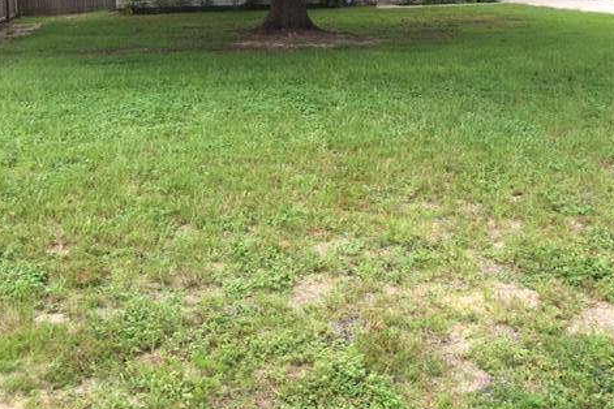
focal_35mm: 41
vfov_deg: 31.7
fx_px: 699
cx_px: 306
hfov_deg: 47.4
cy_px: 79
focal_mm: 4.15
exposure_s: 1/153
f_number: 2.2
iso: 32
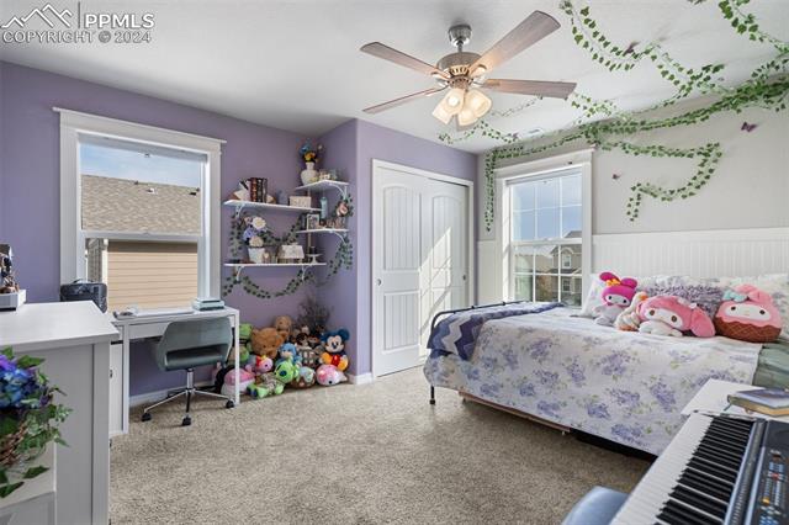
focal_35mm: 16
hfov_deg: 96.8
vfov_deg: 73.7
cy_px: 262
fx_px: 350
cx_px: 394
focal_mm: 16
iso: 250
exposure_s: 1/15
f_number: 6.3
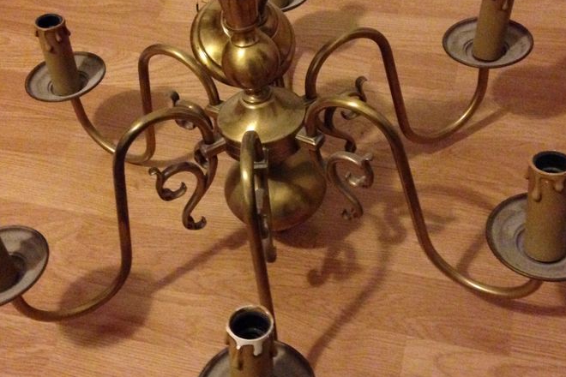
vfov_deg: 25.9
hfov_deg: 38.2
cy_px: 153
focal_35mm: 52
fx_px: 817
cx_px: 271
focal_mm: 4.12
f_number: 2.4
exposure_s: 1/15
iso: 800
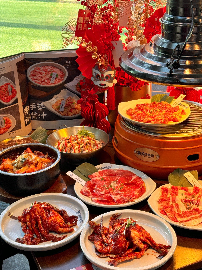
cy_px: 135
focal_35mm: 48
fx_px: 373
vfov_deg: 39.7
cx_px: 101
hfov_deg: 30.3
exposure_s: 1/50
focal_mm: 6.76
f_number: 1.78
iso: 50
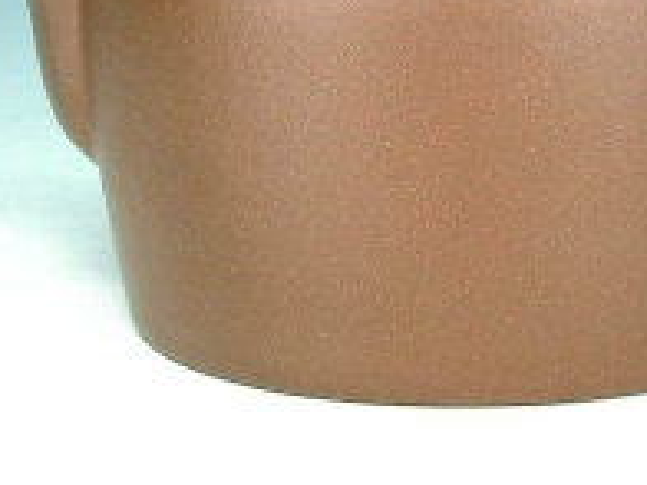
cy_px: 10
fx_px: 4037
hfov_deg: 9.1
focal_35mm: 216
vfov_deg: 6.9
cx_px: 495
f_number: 7.4
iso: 100
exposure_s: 1/5.7
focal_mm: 27.3
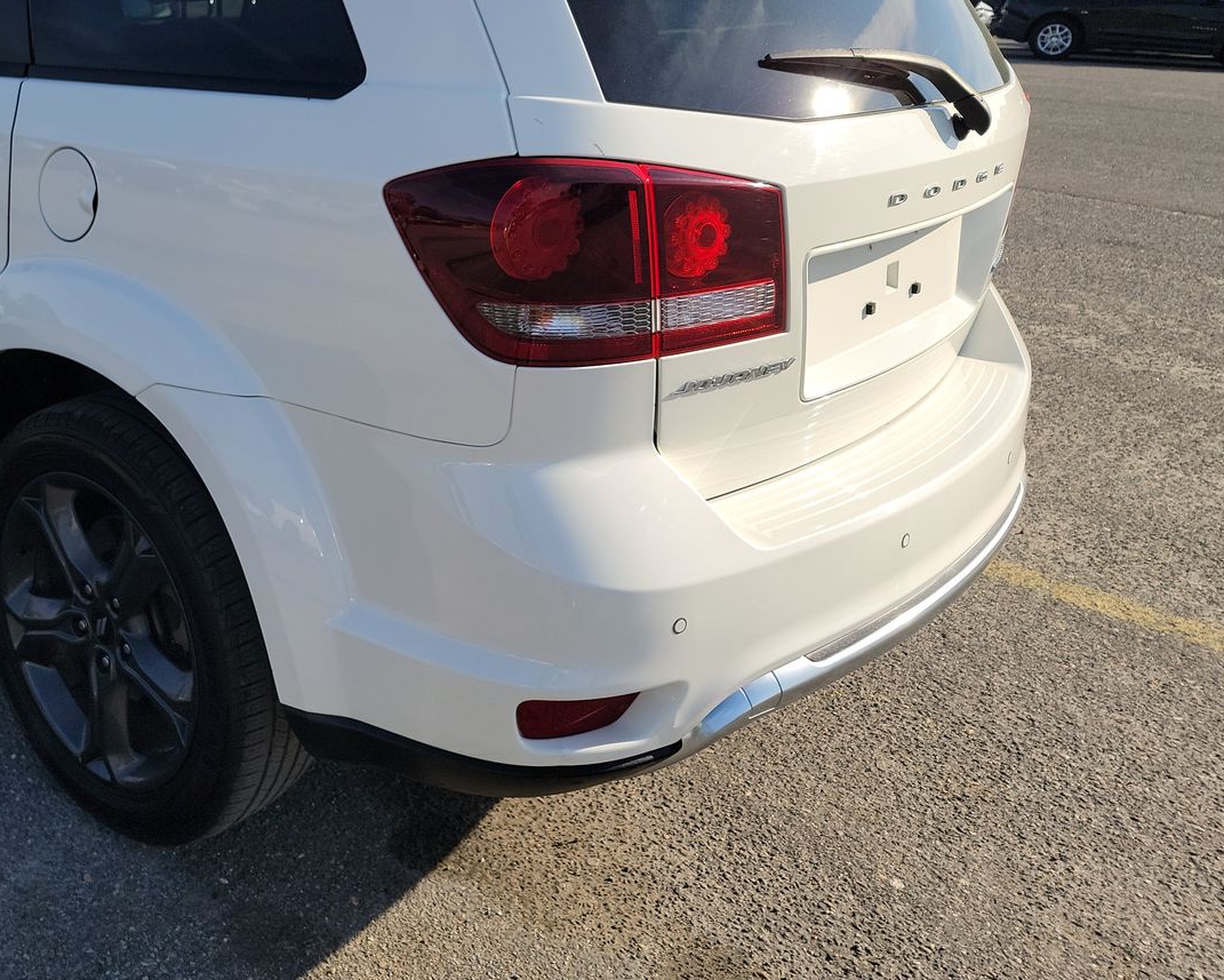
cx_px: 322
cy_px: 311
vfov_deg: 41.6
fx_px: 1268
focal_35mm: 35
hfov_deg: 49.7
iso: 50
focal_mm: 6.7
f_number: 1.8
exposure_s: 1/882
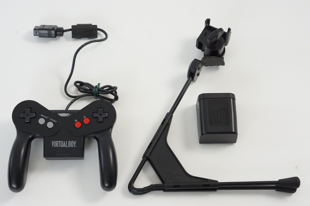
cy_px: 104
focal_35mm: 76
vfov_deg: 17.9
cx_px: 153
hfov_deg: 26.7
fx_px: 654
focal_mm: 50
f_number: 6.3
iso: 800
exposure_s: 1/80
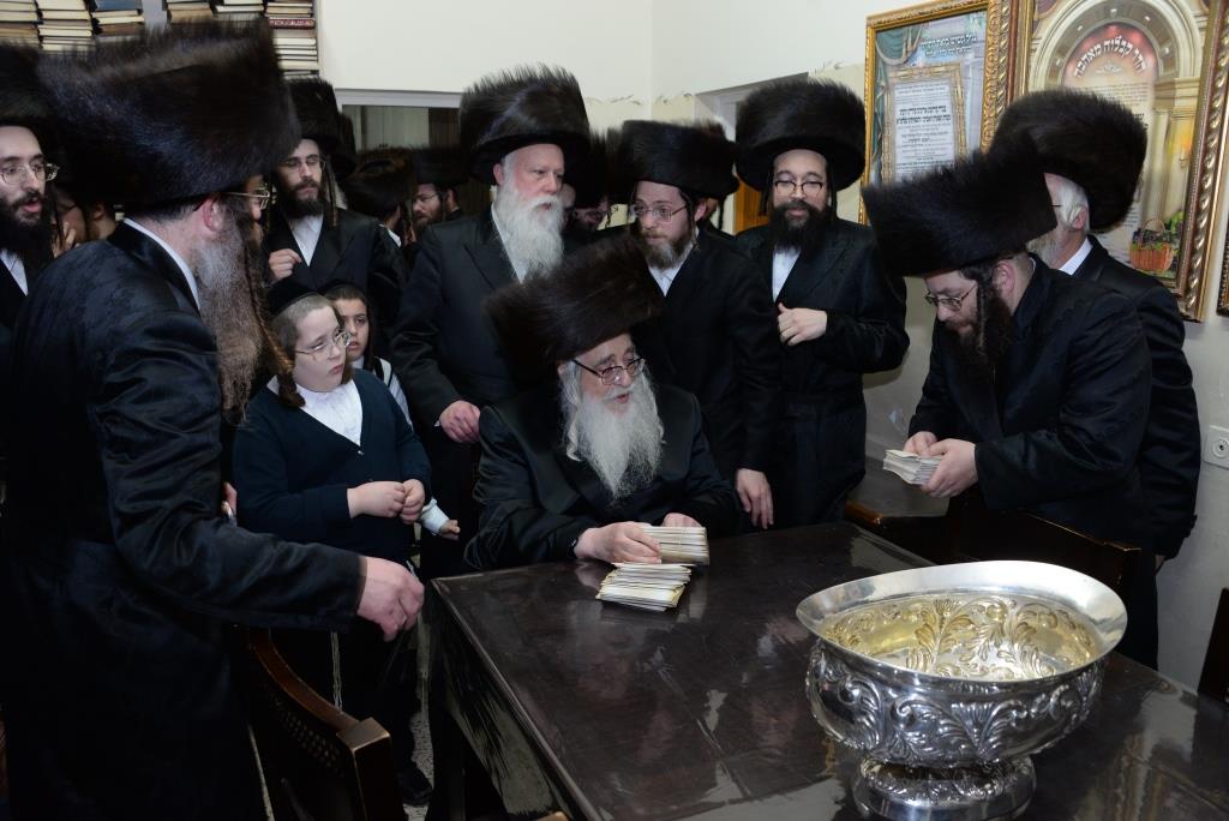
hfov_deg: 65.4
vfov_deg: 46.5
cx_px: 614
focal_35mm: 28
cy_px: 410
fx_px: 956
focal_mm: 28
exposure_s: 1/60
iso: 1600
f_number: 5.6
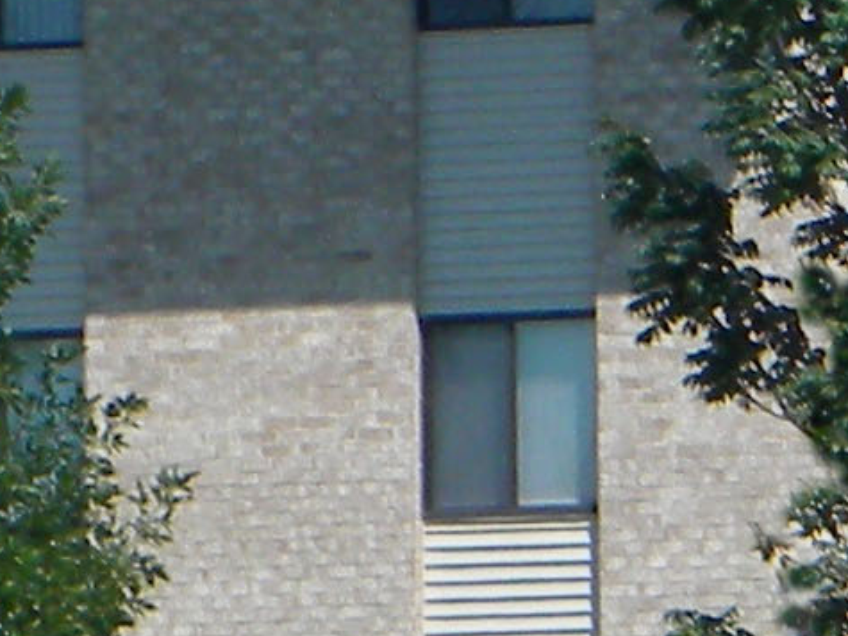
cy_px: -55
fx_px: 12613
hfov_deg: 3.8
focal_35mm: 515
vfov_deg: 2.9
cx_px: 1973
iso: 80
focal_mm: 12.2
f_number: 8.6
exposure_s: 1/220
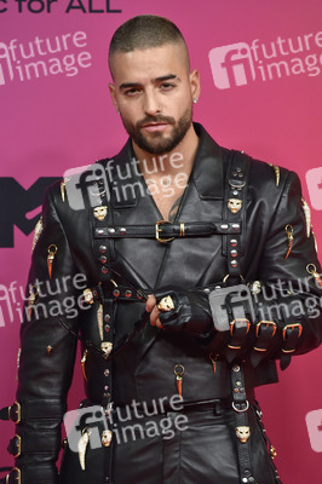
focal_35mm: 185
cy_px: 242
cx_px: 161
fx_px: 2486
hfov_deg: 7.4
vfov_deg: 11.1
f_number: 5.6
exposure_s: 1/250
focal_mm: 185
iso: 2000
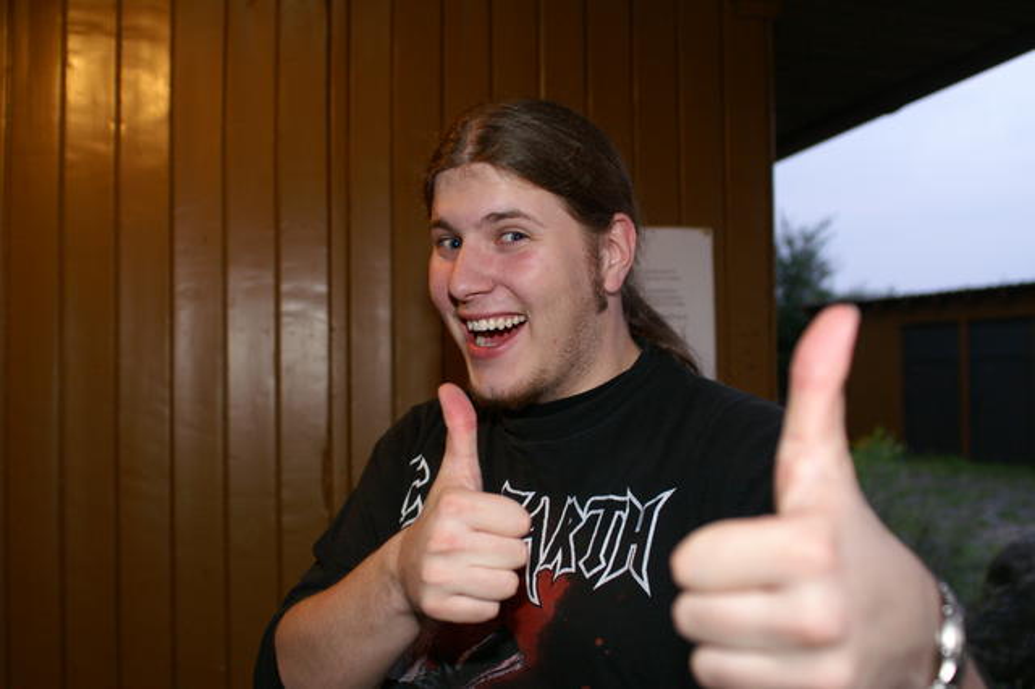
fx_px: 1034
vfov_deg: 36.8
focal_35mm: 36
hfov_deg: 53.2
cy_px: 344
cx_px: 518
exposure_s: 1/60
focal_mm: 24
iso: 400
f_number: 2.8
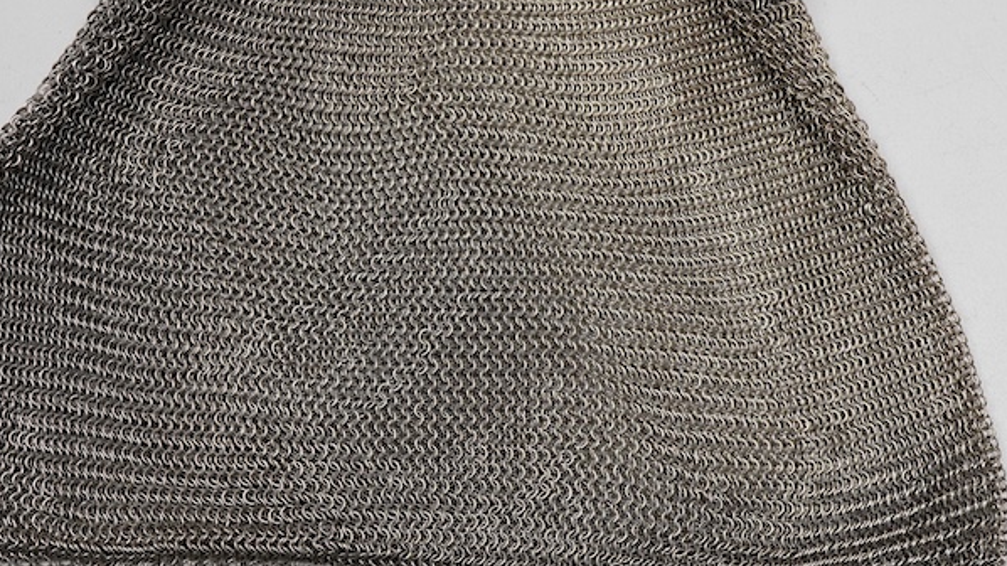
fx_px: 1895
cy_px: 359
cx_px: 487
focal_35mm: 71
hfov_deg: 29.8
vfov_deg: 17.0
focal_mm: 30
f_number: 10
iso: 800
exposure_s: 1/125
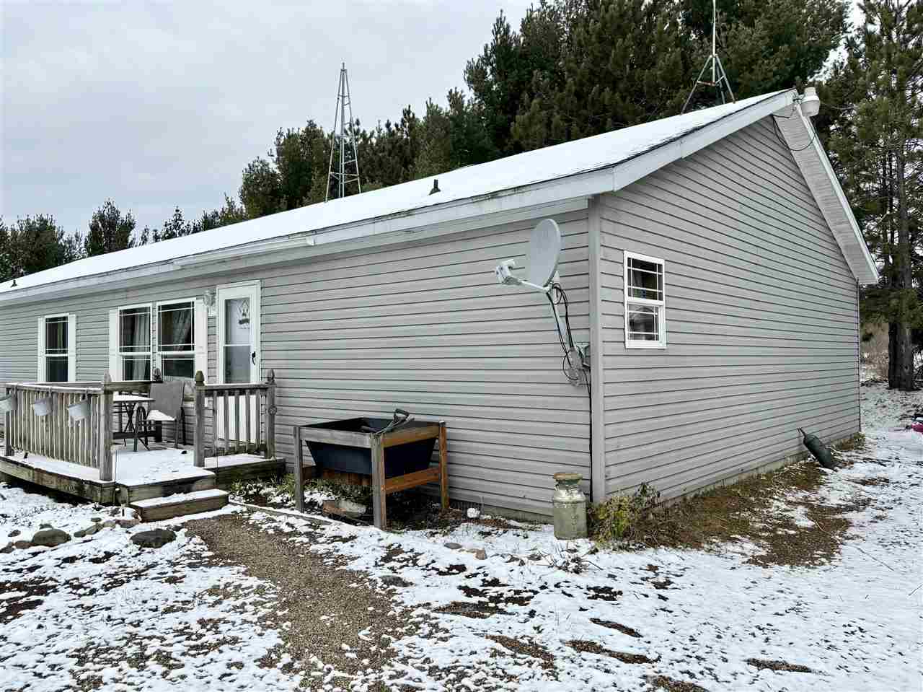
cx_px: 462
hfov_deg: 67.3
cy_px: 346
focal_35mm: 26
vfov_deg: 53.0
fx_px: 693
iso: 50
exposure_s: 1/1812
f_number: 1.6
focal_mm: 5.96
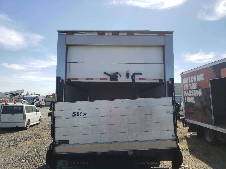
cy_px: 84
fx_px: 170
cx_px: 113
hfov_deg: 67.3
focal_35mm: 26
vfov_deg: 53.1
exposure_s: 1/3333
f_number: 1.5
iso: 50
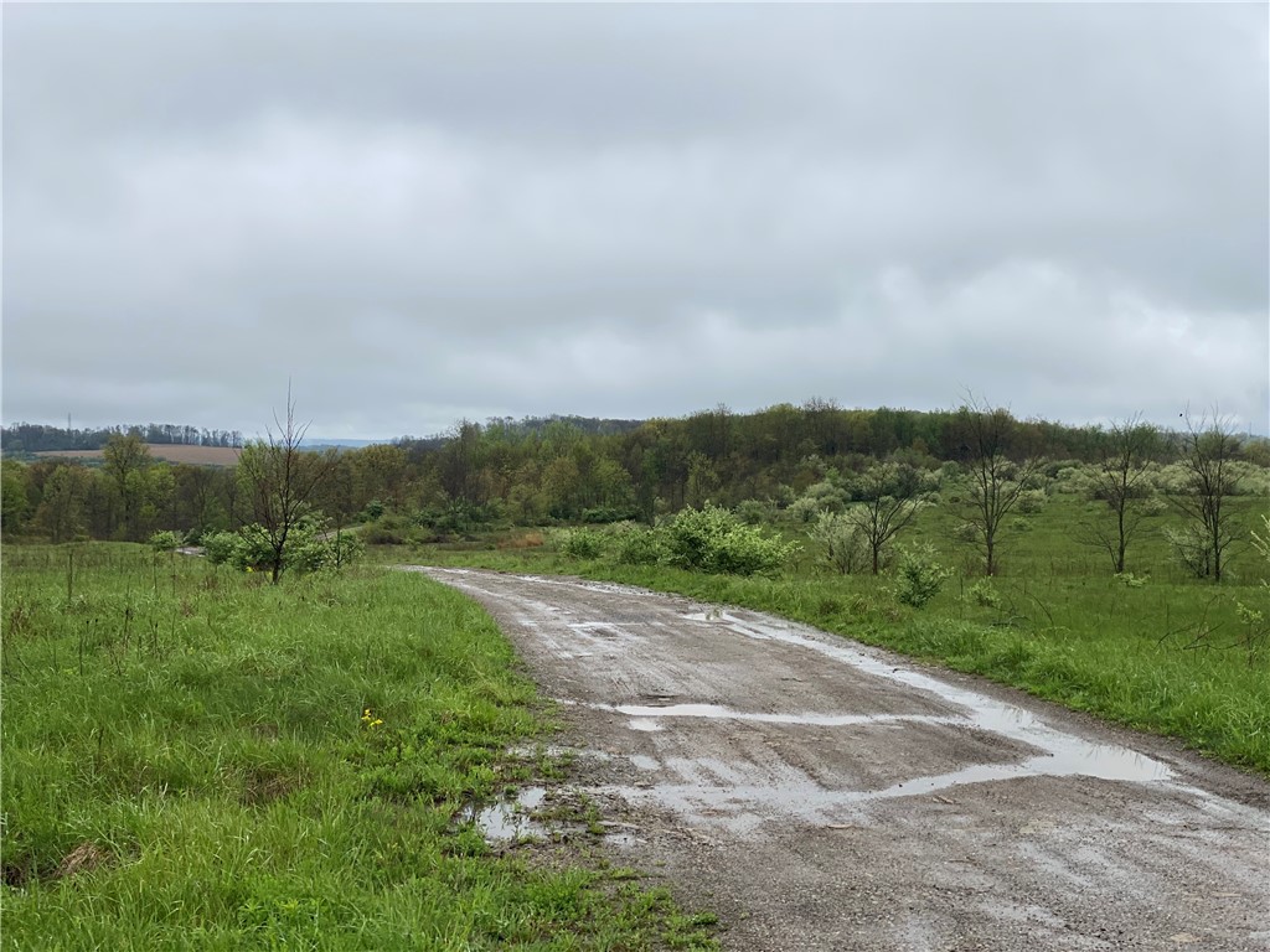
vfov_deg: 28.0
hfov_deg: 36.8
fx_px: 1908
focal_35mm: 52
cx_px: 635
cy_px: 476
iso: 20
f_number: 2
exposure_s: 1/1142
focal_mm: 6
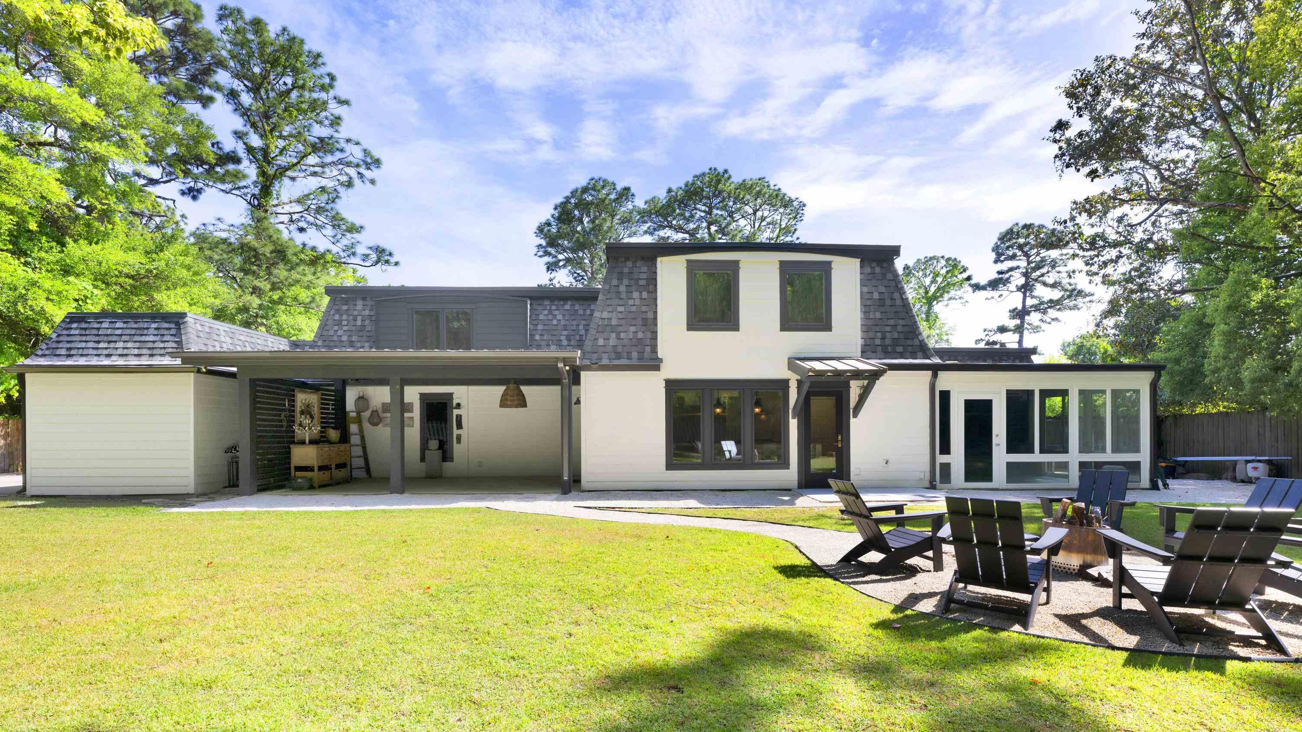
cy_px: 429
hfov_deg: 97.5
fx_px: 571
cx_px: 657
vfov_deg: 64.9
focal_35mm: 17
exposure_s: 1/160
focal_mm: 15.5
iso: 400
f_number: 11
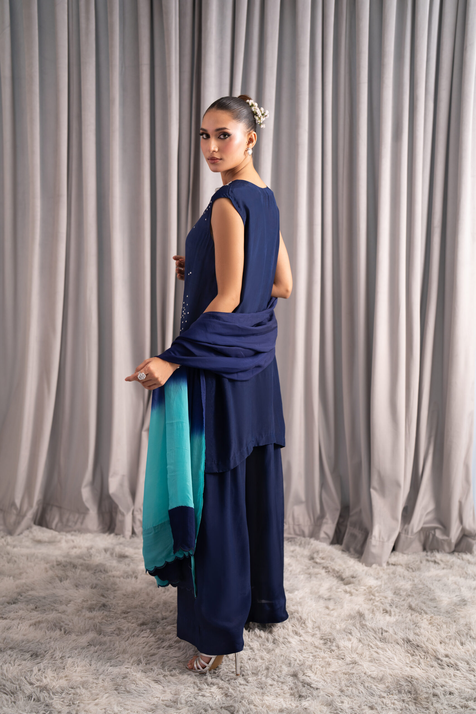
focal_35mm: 50
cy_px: 357
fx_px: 991
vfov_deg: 39.6
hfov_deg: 27.0
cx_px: 238
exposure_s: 1/160
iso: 250
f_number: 2.5
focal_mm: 50
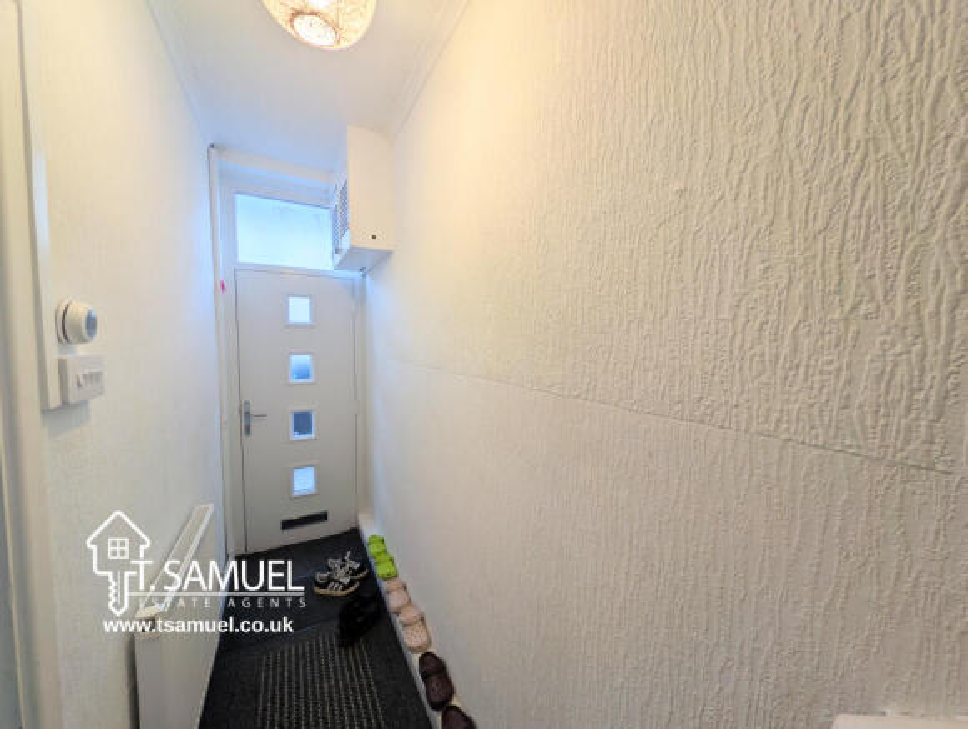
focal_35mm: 12
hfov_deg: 110.4
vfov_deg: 94.7
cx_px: 484
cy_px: 364
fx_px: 336
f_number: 1.95
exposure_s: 1/47.9
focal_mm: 2.23
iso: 51
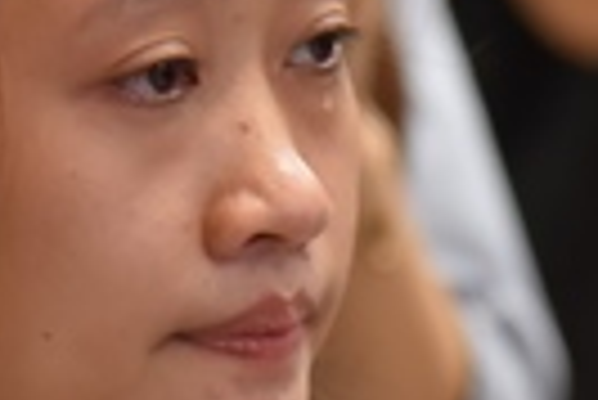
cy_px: 117
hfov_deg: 3.5
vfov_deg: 2.3
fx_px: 9761
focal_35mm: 587
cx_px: 315
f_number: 4
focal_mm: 120
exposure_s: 1/50
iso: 1250
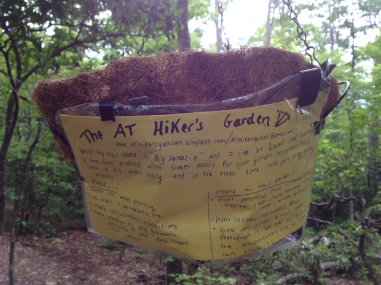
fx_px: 385
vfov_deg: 40.7
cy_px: 142
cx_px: 190
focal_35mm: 35
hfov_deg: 52.6
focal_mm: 4.28
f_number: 2.4
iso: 80
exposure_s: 1/120
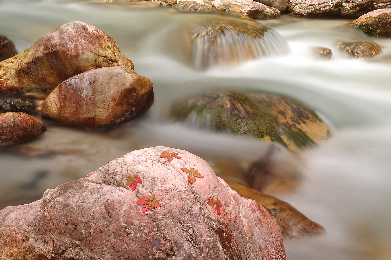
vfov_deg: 23.5
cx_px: 251
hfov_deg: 34.9
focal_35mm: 57
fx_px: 618
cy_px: 186
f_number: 22
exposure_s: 5
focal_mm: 24
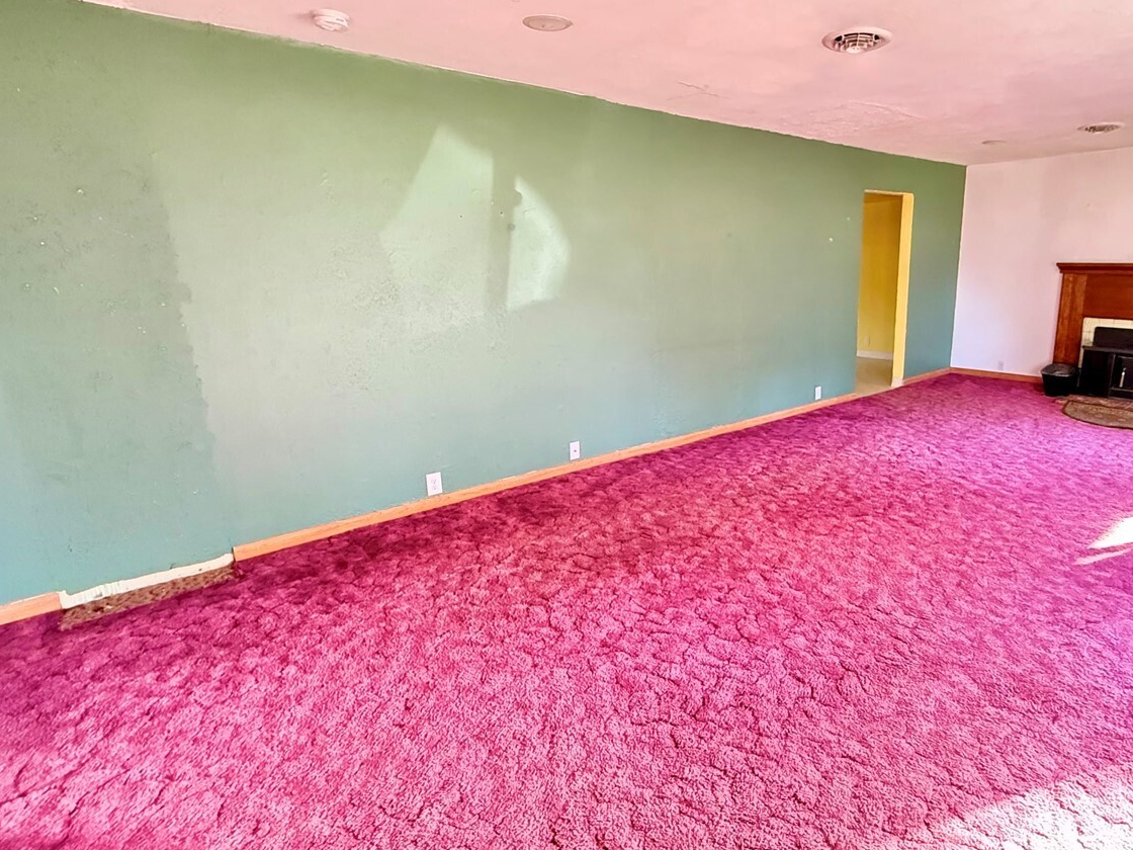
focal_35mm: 20
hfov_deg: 80.4
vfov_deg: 66.0
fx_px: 655
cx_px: 699
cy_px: 415
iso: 1250
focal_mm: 2.22
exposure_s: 1/60
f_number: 2.2
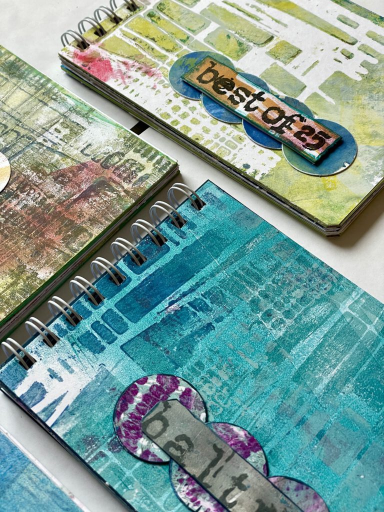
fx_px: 769
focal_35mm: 52
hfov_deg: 28.0
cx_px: 192
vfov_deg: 36.8
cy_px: 256
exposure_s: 1/50
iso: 125
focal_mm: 6
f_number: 2
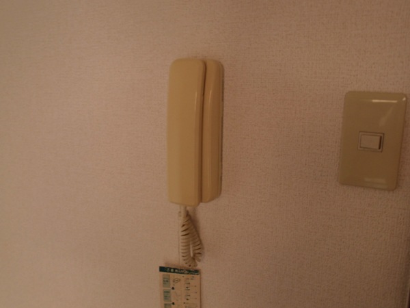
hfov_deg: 61.7
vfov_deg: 48.2
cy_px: 154
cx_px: 205
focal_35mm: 29
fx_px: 343
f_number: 3.7
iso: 100
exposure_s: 1/5
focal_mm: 5.3
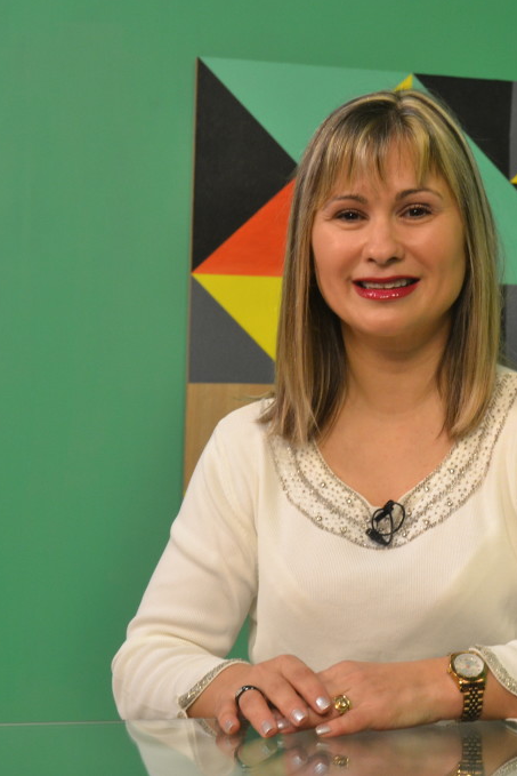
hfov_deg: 15.7
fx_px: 1851
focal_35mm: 86
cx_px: 469
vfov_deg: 23.6
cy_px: 387
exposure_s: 1/60
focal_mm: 38
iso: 800
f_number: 6.3
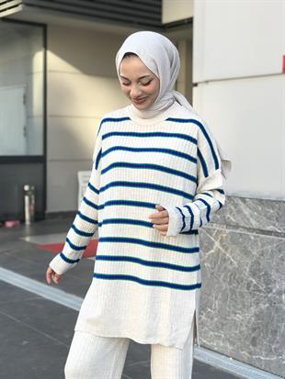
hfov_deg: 25.7
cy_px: 190
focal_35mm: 57
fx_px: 625
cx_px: 142
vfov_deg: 33.8
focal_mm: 6.6
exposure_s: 1/120
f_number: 2.8
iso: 20
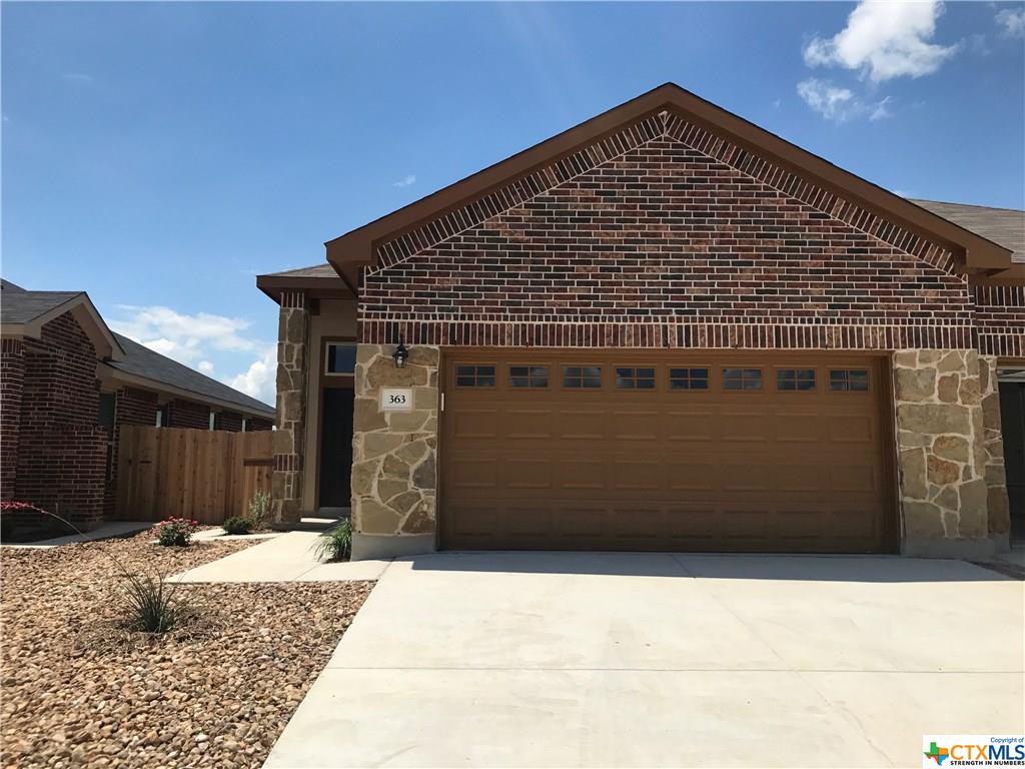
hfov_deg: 63.4
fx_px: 829
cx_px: 512
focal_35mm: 28
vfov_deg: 49.7
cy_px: 384
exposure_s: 1/4167
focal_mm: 3.99
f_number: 1.8
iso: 20
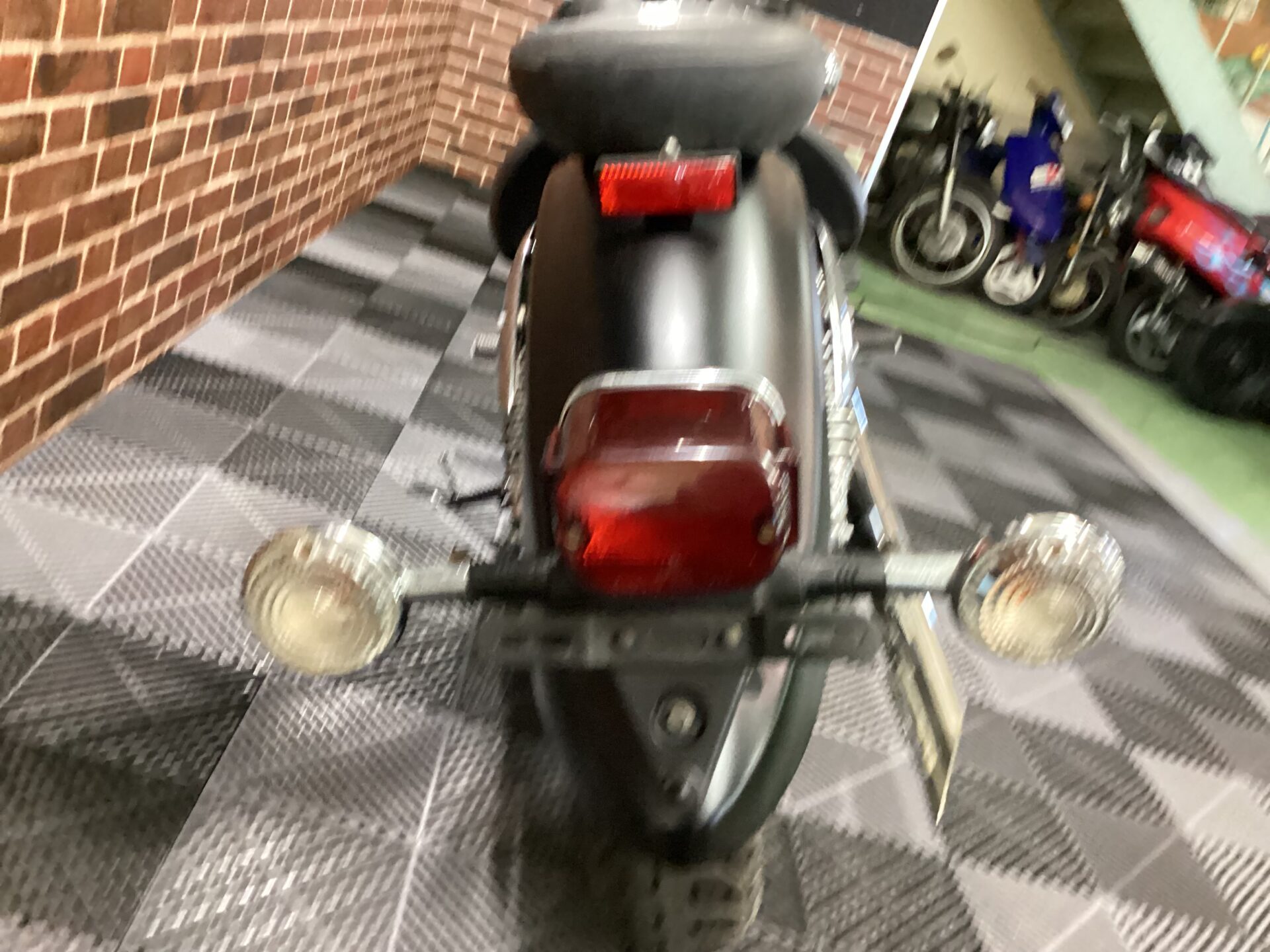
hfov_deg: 58.4
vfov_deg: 45.4
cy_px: 476
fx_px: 1137
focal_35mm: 31
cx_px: 635
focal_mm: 3.3
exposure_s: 1/40
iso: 400
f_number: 2.4
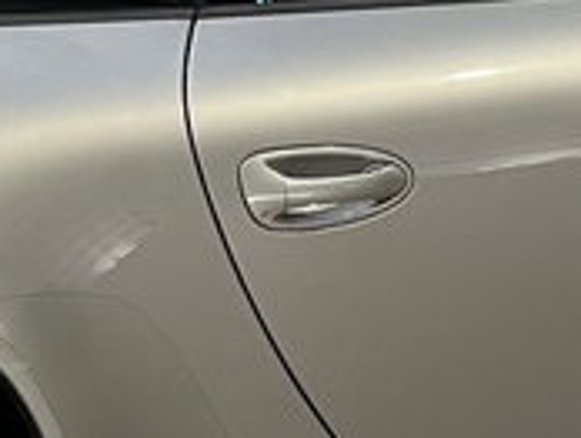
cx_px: 13
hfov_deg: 12.7
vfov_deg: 9.7
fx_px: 2572
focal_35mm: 153
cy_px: 154
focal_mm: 5.1
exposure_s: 1/50
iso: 125
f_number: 1.6
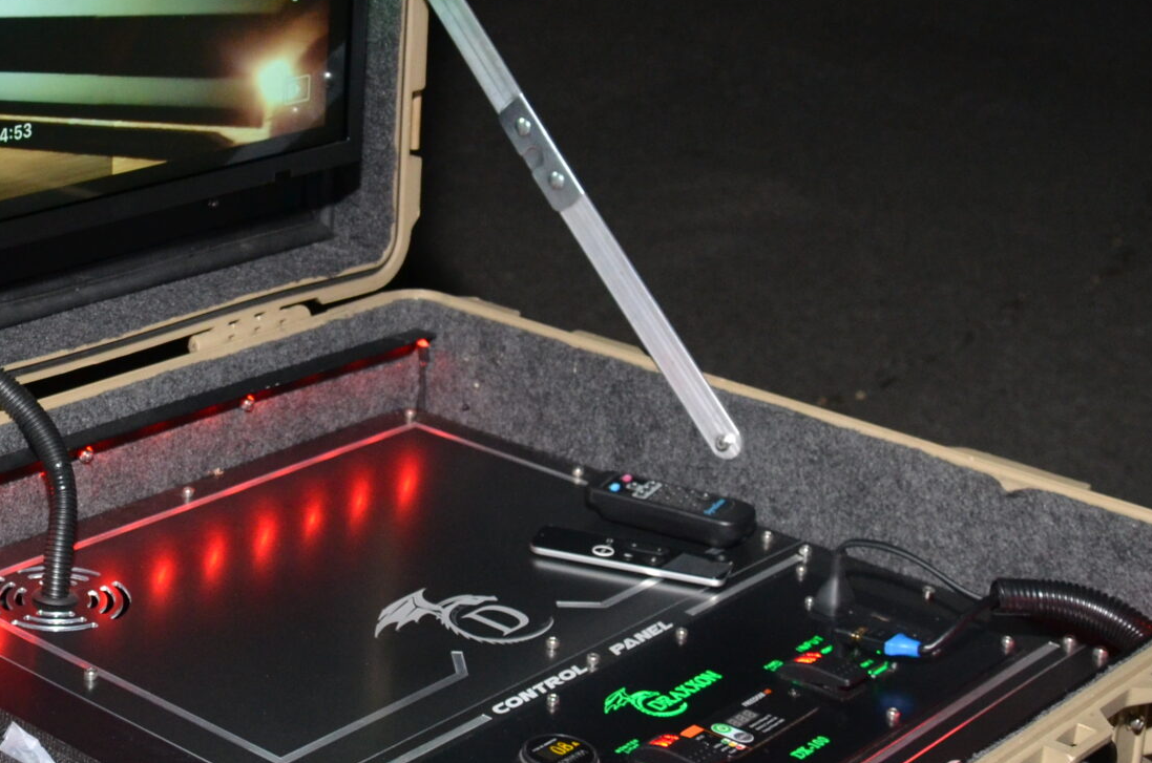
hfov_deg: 25.5
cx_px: 116
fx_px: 2459
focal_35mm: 77
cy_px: 1
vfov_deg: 17.2
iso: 800
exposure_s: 1/60
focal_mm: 22
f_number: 4
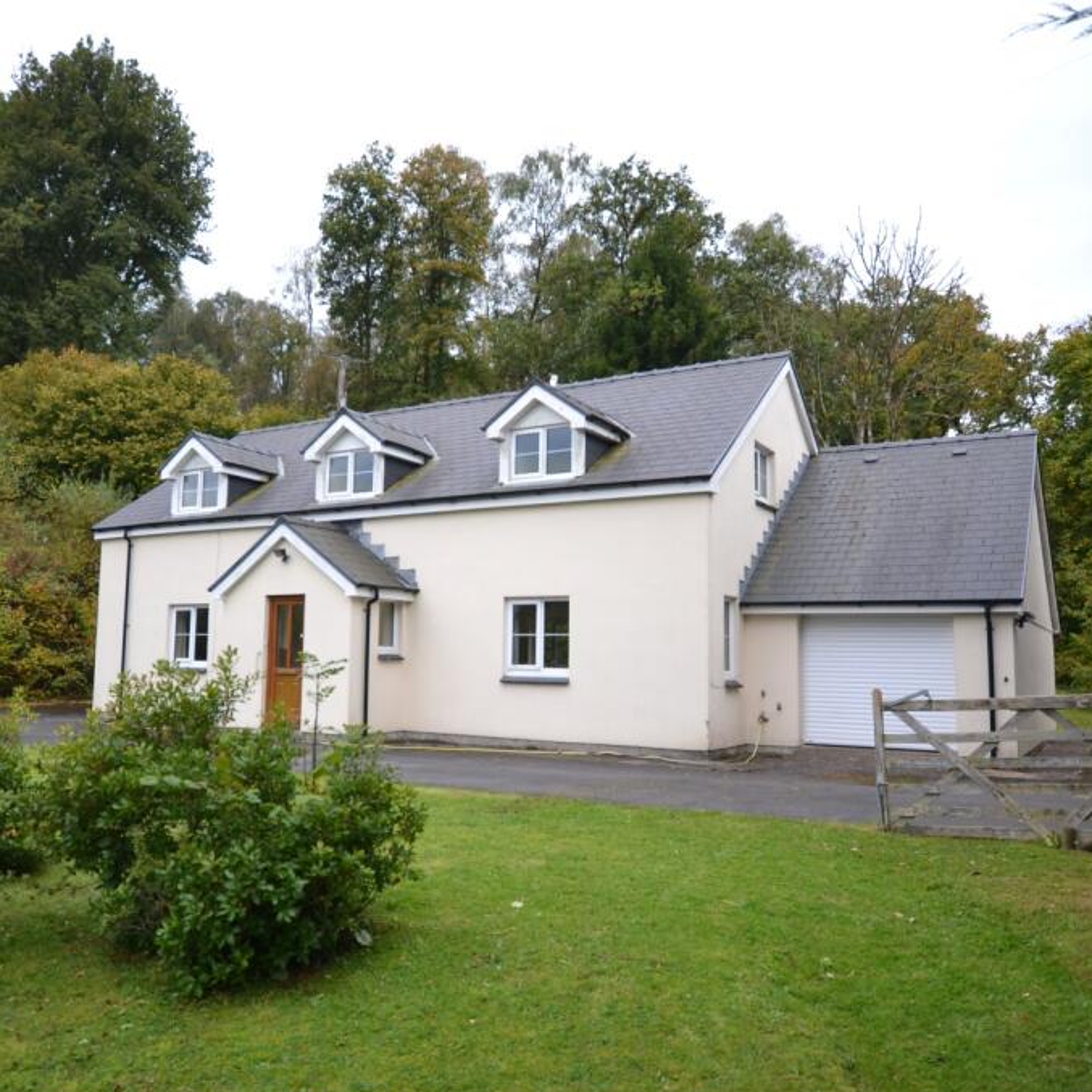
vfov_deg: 59.1
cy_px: 549
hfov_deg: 58.9
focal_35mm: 27
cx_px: 489
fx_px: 964
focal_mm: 14
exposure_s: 1/1000
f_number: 3.5
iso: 640
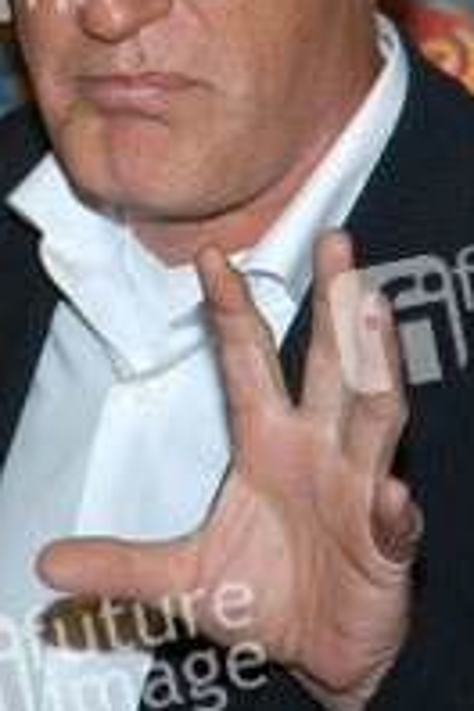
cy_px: 129
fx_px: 7169
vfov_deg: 5.7
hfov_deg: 3.8
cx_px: 187
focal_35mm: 363
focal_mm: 120
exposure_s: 1/60
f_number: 6.3
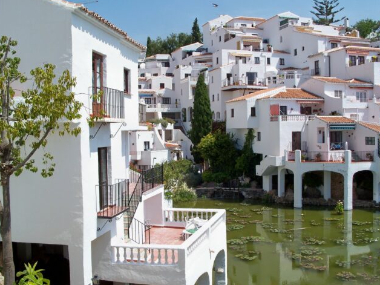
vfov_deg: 35.1
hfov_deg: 45.7
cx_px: 202
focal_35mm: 41
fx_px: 450
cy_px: 143
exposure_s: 1/500
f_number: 4
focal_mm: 7.8
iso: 64
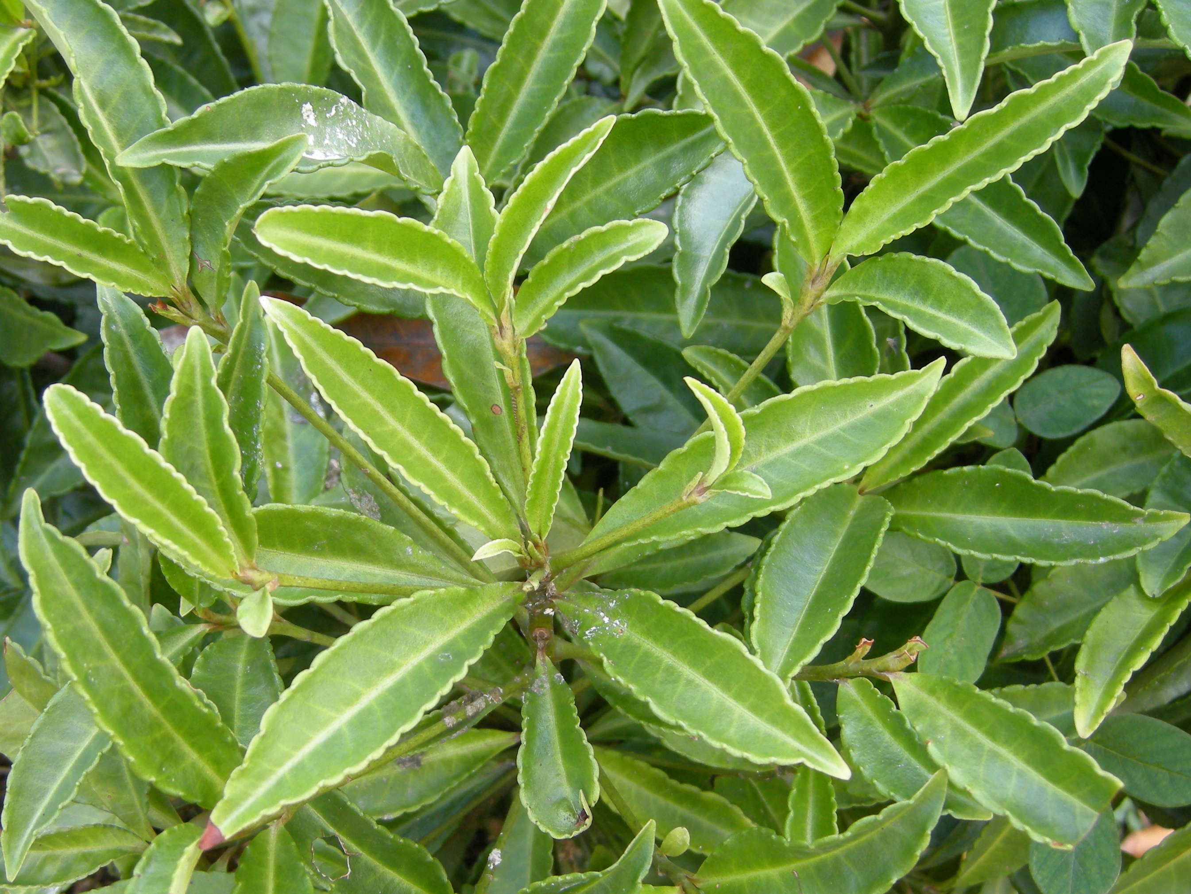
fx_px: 1204
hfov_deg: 52.6
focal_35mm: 35
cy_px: 447
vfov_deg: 40.7
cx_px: 596
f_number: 2.7
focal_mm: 7.5
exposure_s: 1/47
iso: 75
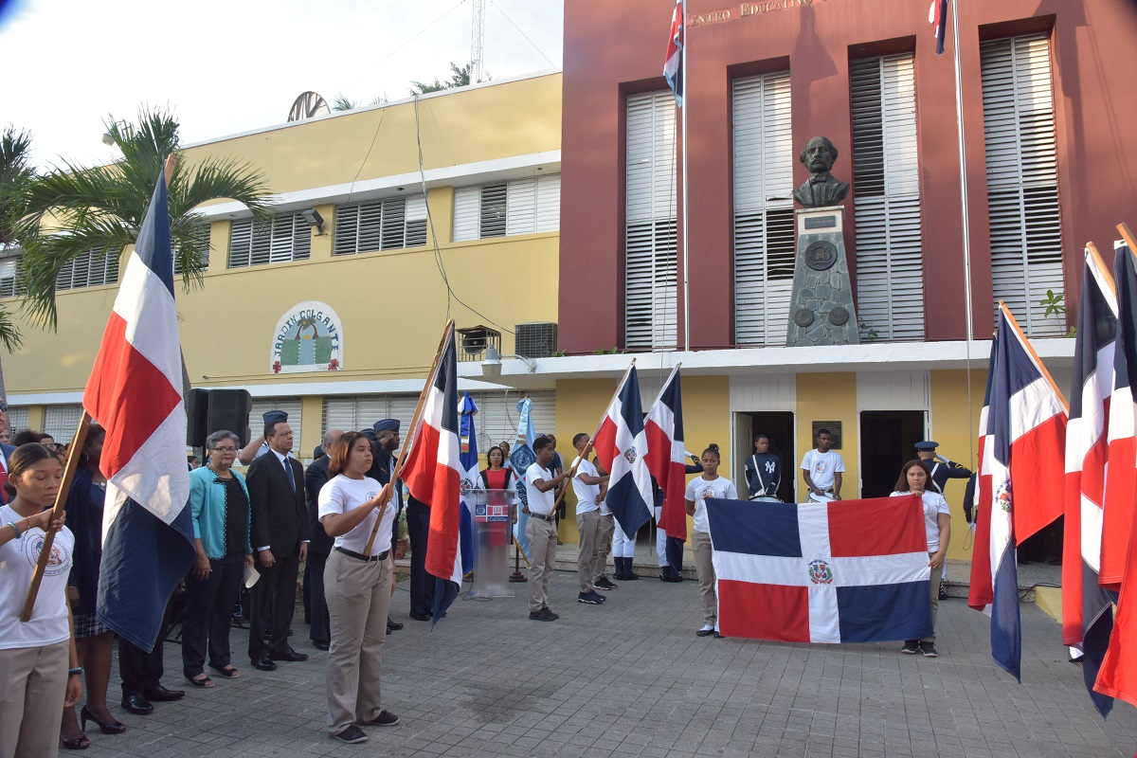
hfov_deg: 73.7
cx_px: 568
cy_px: 379
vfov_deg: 53.1
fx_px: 758
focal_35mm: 24
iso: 1600
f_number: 11
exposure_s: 1/125
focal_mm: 24
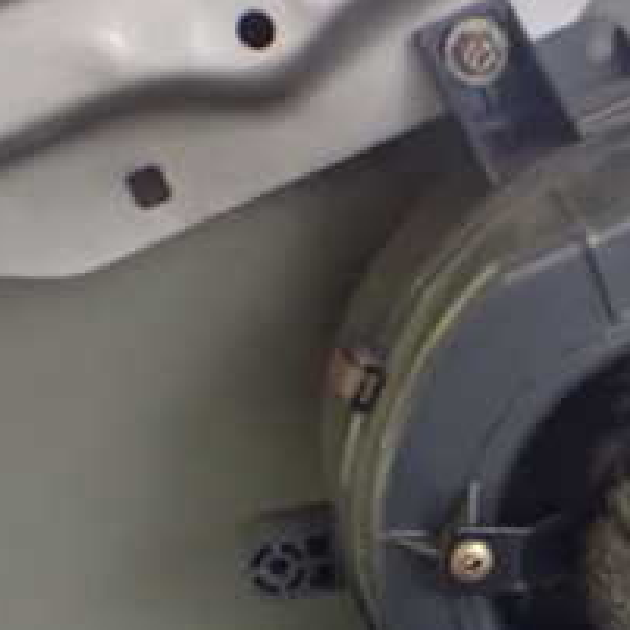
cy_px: 577
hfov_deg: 20.7
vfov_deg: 21.4
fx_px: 1627
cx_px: 724
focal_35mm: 79
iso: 1600
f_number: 2.3
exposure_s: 1/30
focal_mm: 5.4
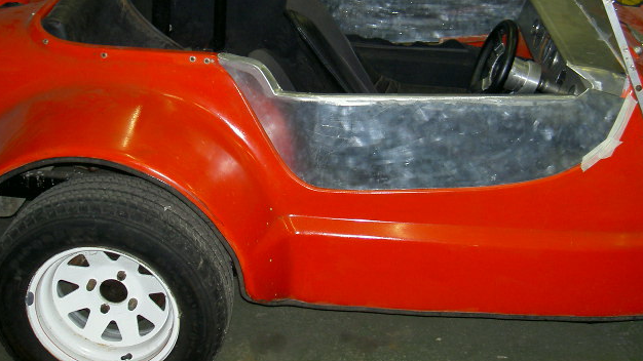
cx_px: 324
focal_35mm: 49
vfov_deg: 24.3
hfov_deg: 42.1
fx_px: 835
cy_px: 122
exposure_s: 1/64.1
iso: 100
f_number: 2.9
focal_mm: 9
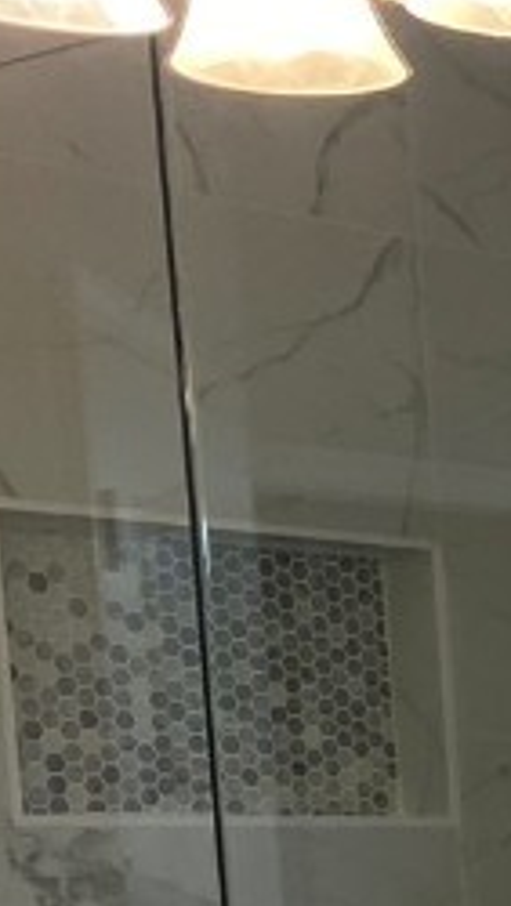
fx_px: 2789
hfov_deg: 8.1
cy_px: 1239
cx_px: 1765
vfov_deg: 17.1
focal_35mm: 116
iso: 125
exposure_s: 1/120
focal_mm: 4.25
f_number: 1.8
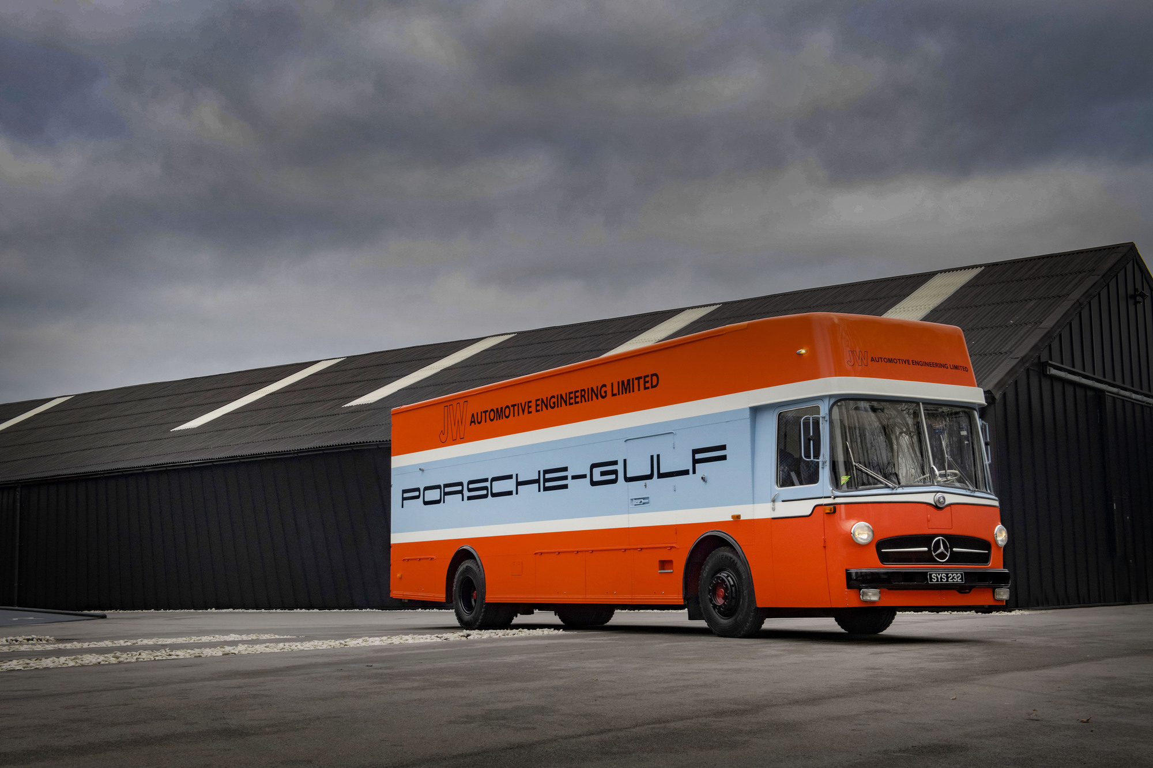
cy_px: 384
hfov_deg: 43.6
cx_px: 576
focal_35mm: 45
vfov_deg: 29.9
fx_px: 1441
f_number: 8
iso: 1000
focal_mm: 45
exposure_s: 1/80
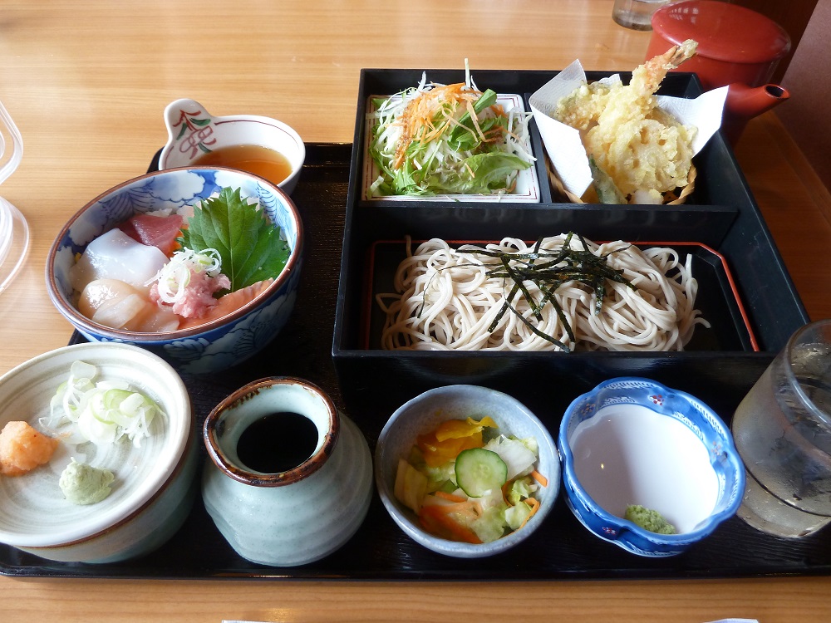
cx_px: 416
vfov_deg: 54.9
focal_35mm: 25
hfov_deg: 69.4
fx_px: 600
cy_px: 312
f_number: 3.3
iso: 160
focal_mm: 4.1
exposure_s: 1/30
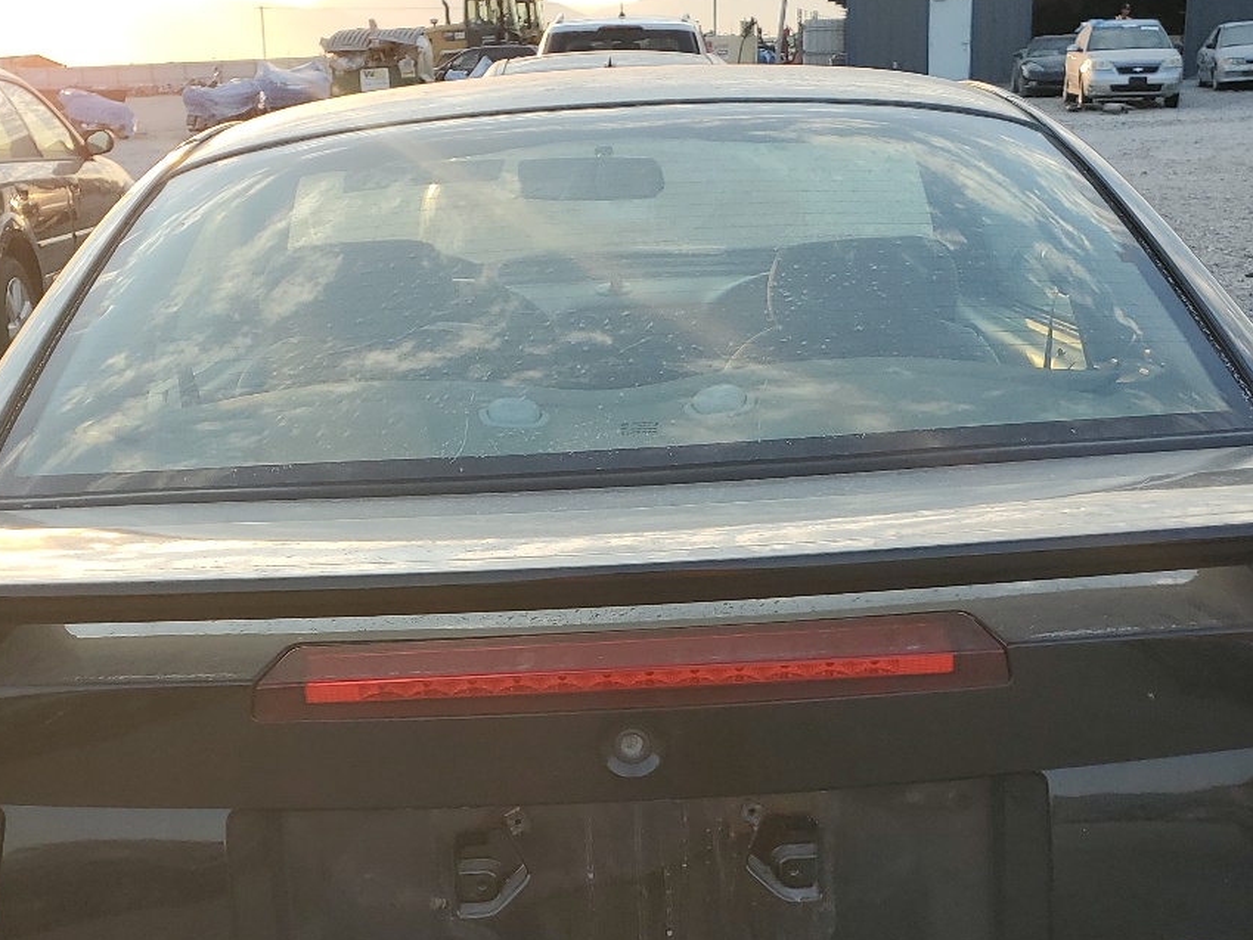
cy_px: 745
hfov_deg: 38.9
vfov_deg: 29.1
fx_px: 1774
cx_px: 618
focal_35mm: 49
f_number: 1.5
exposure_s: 1/476
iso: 50
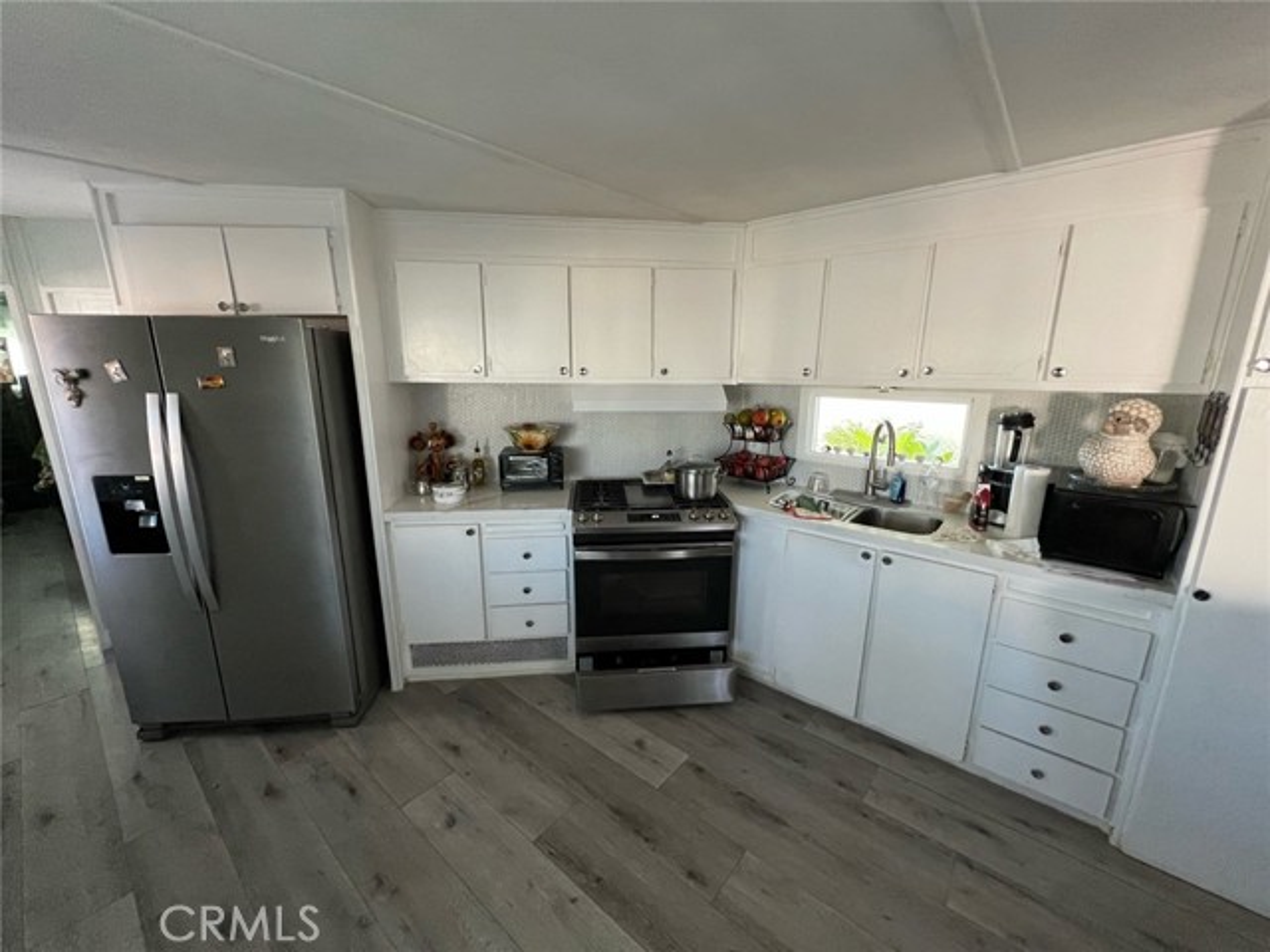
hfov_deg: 106.2
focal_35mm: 13
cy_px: 476
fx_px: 477
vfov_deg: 89.9
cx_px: 635
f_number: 1.8
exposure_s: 1/60
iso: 320
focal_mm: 1.57
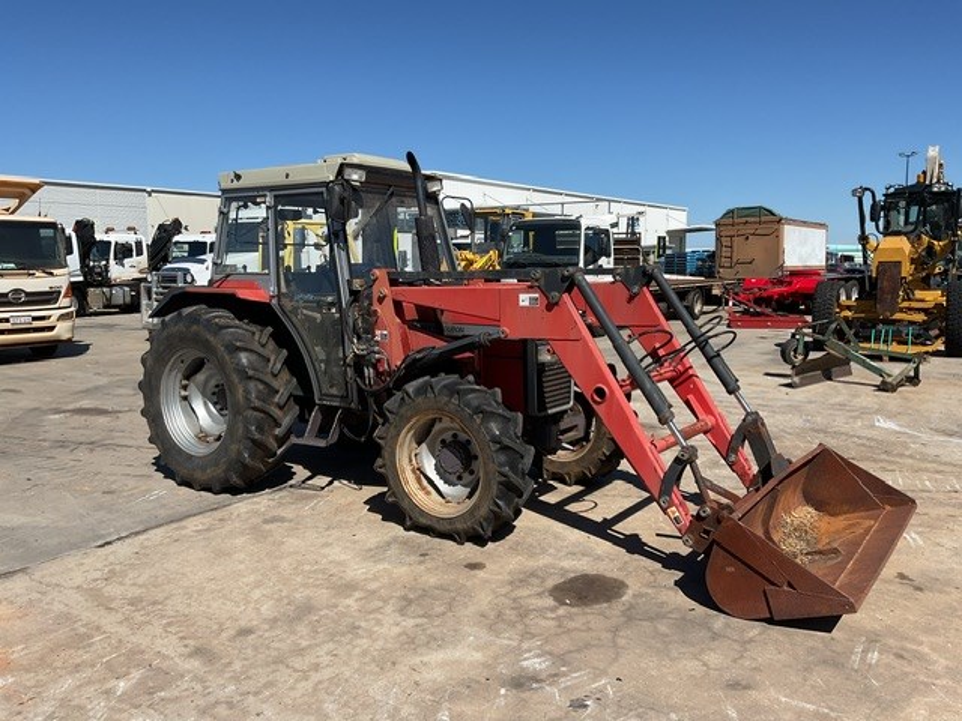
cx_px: 481
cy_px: 360
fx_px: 806
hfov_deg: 61.7
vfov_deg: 48.2
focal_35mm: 29
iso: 16
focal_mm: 3
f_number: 1.8
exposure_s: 1/2427
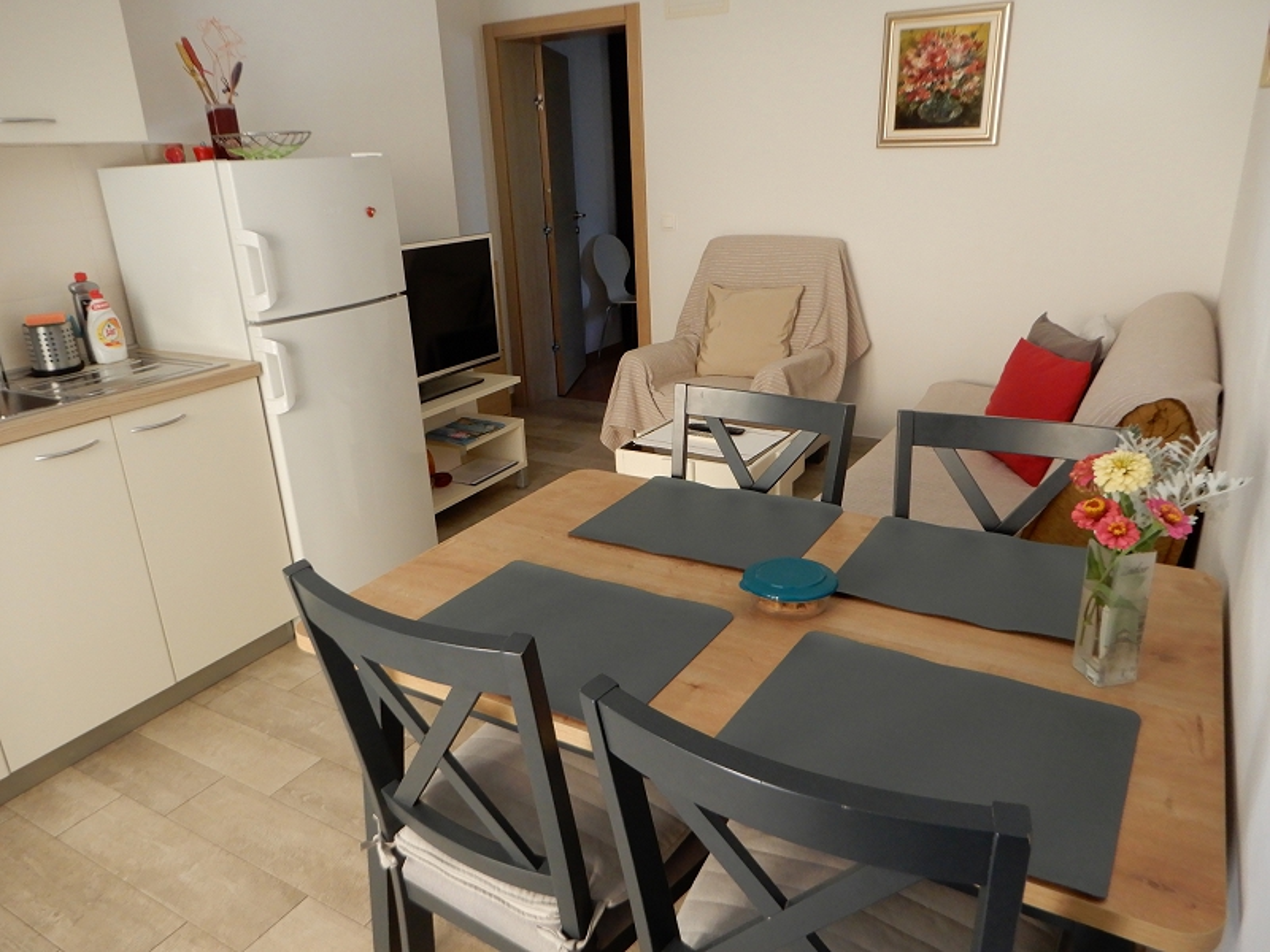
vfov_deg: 56.8
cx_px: 635
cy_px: 476
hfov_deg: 71.6
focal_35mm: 24
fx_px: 881
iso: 280
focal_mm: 4.3
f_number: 3.4
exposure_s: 1/30
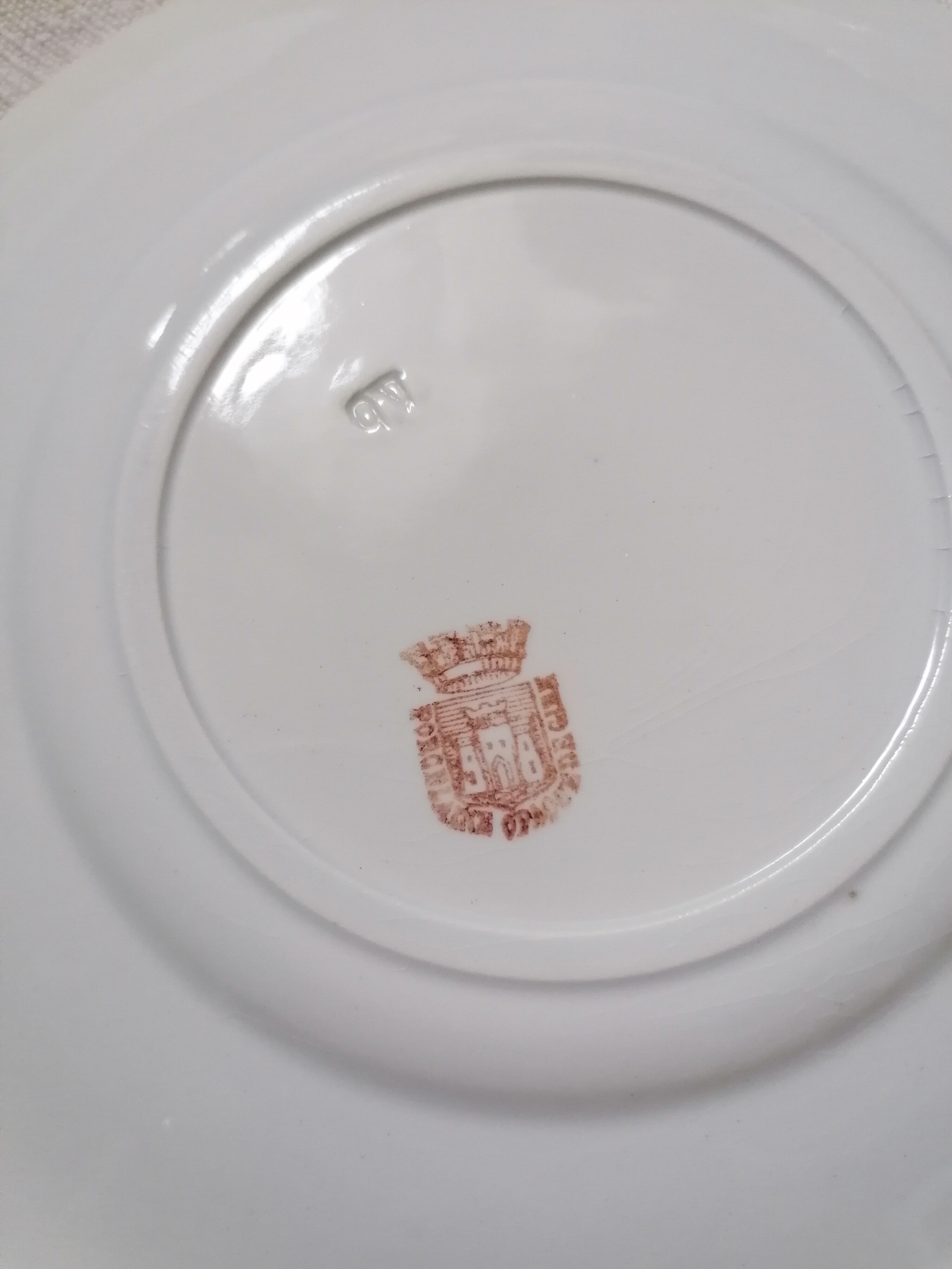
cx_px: 476
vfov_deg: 65.3
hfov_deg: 51.4
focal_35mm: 27
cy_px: 634
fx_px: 990
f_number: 1.8
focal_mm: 4.75
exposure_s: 1/33.3
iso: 320
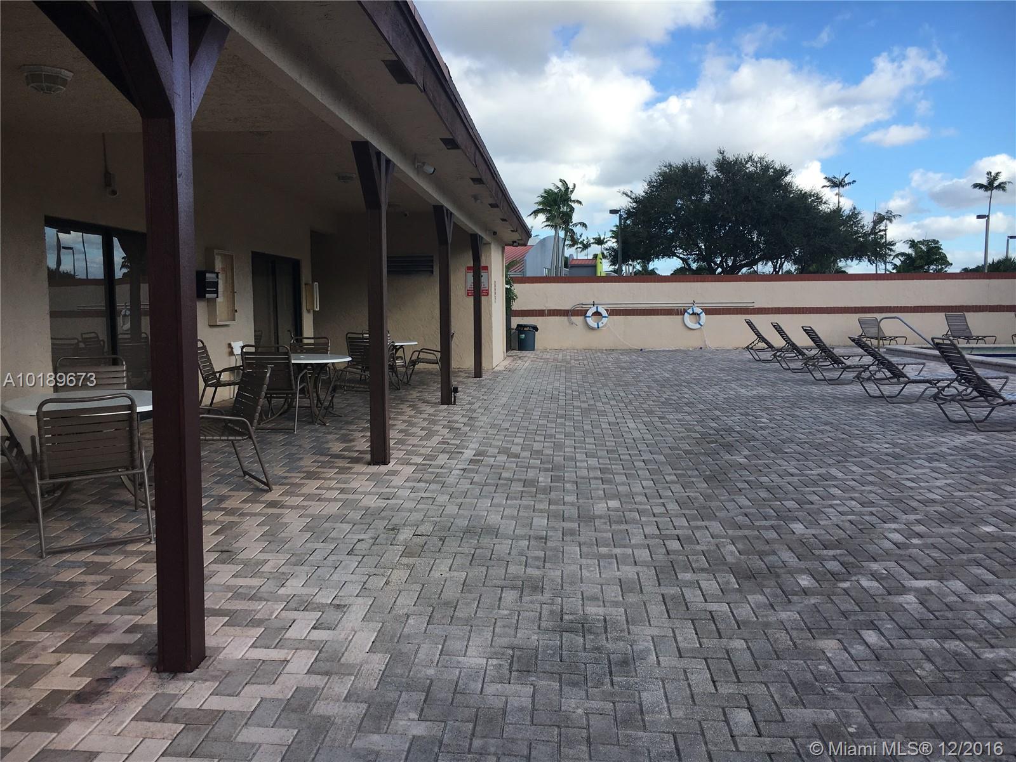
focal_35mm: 29
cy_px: 381
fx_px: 851
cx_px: 508
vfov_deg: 48.2
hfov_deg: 61.7
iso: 25
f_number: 2.2
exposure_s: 1/962
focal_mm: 4.15
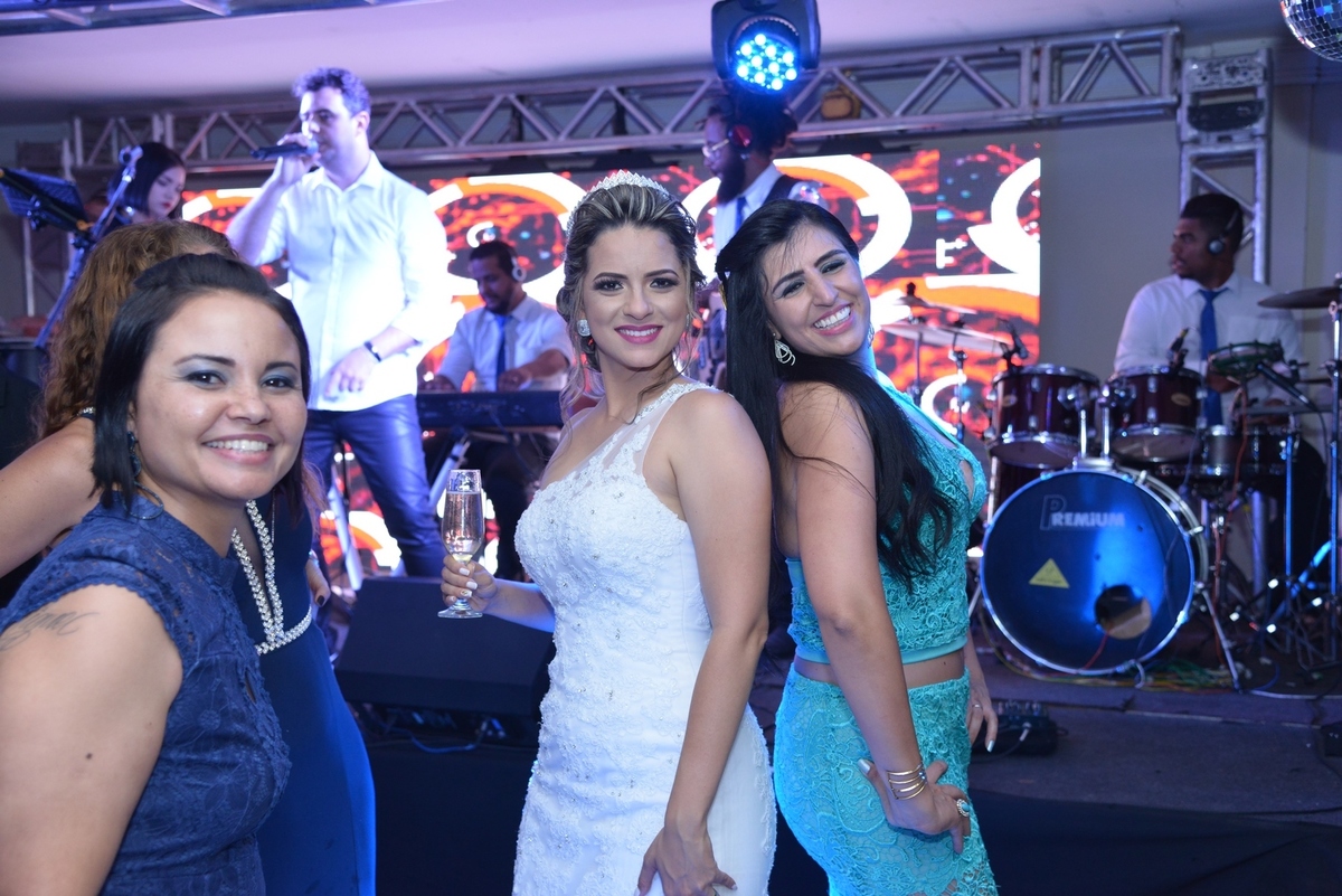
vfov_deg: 30.5
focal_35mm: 44
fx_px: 1641
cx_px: 671
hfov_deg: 44.5
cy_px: 448
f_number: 4.5
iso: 2200
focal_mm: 44
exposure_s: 1/125
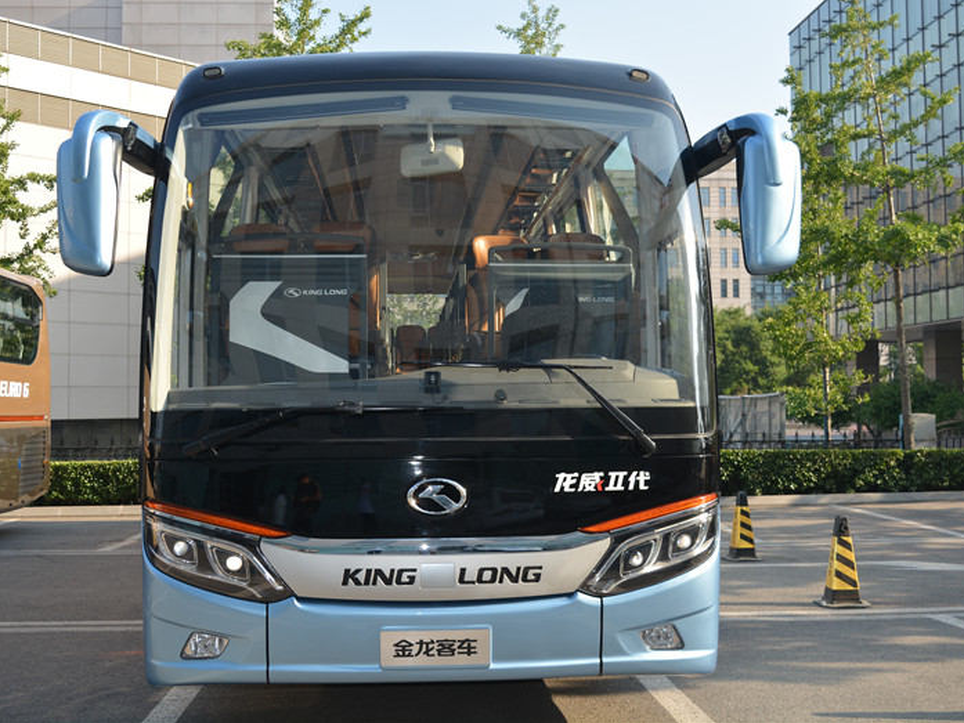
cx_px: 474
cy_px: 356
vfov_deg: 33.6
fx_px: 1198
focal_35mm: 43
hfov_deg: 43.8
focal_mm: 26
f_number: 7.1
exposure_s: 1/200
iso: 100
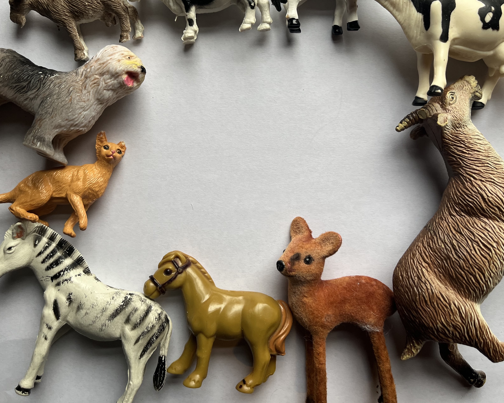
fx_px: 477
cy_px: 165
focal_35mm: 32
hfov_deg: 55.7
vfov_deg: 45.6
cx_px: 249
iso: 125
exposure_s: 1/120
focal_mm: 5.1
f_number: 1.6
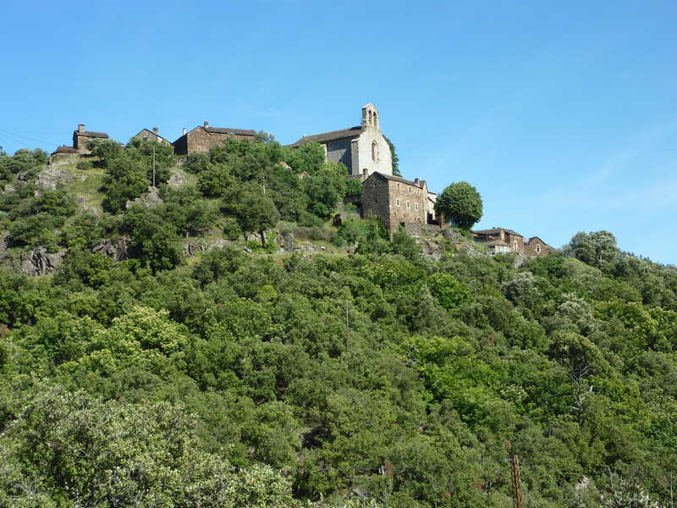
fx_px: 939
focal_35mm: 48
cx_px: 338
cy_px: 254
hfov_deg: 39.7
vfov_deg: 30.3
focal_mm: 7.9
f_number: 4
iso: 80
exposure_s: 1/320
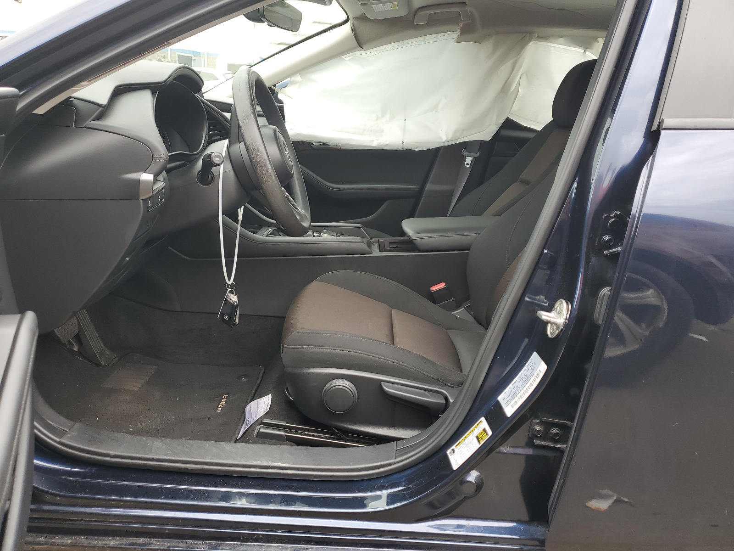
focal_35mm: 26
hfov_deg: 67.3
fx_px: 551
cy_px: 276
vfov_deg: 53.1
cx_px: 367
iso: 50
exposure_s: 1/156
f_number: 1.5
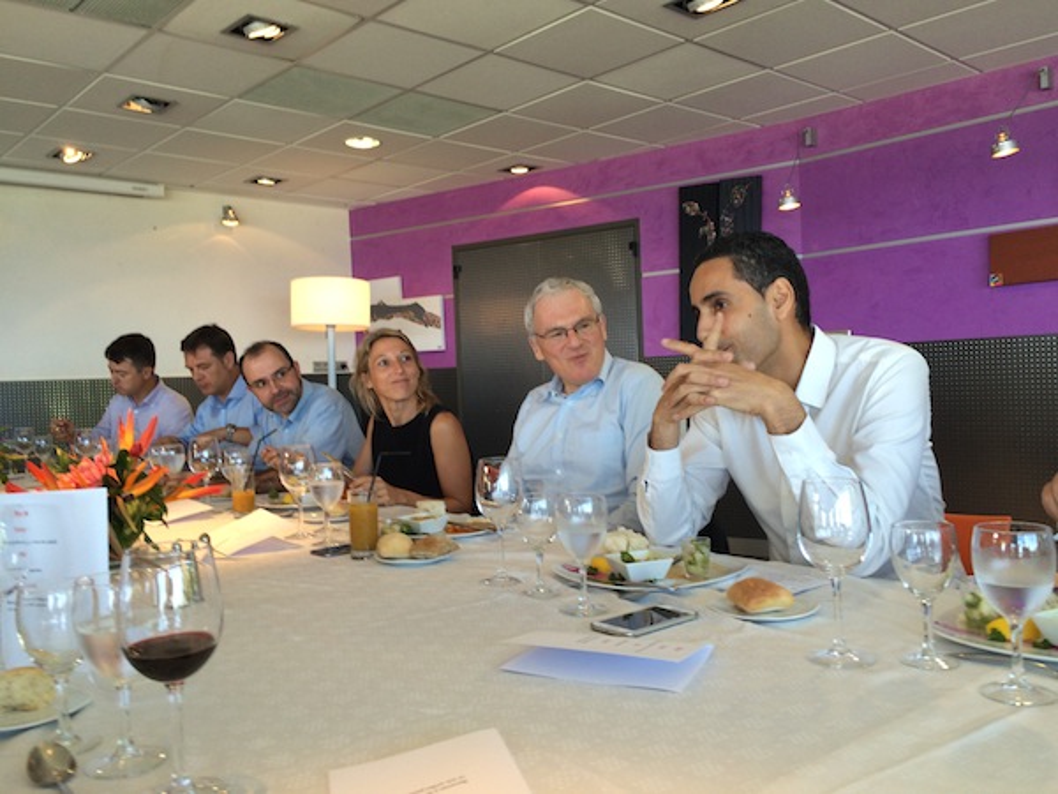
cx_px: 529
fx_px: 886
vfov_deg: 48.2
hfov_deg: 61.7
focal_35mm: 29
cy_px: 397
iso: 50
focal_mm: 4.15
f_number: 2.2
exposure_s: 1/50
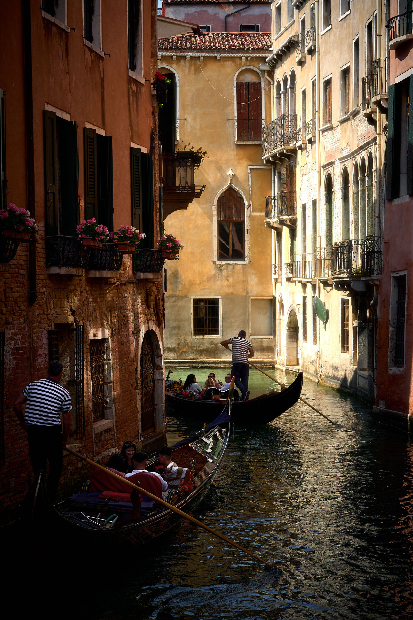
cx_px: 206
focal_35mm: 75
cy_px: 310
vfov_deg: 27.0
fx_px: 1291
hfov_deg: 18.2
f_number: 9
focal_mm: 75
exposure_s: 1/250
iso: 320
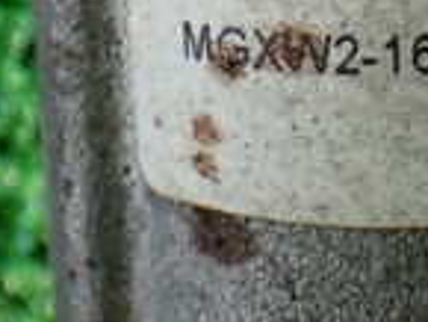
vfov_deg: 11.2
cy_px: -236
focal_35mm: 124
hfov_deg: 15.9
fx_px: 1534
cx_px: 280
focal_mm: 5.4
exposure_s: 1/100
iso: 800
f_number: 2.3
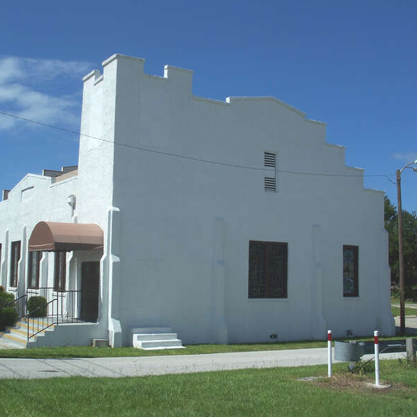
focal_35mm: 44
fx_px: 600
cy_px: 208
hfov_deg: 38.3
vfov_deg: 38.3
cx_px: 177
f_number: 5.6
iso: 64
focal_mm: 7.8
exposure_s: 1/640
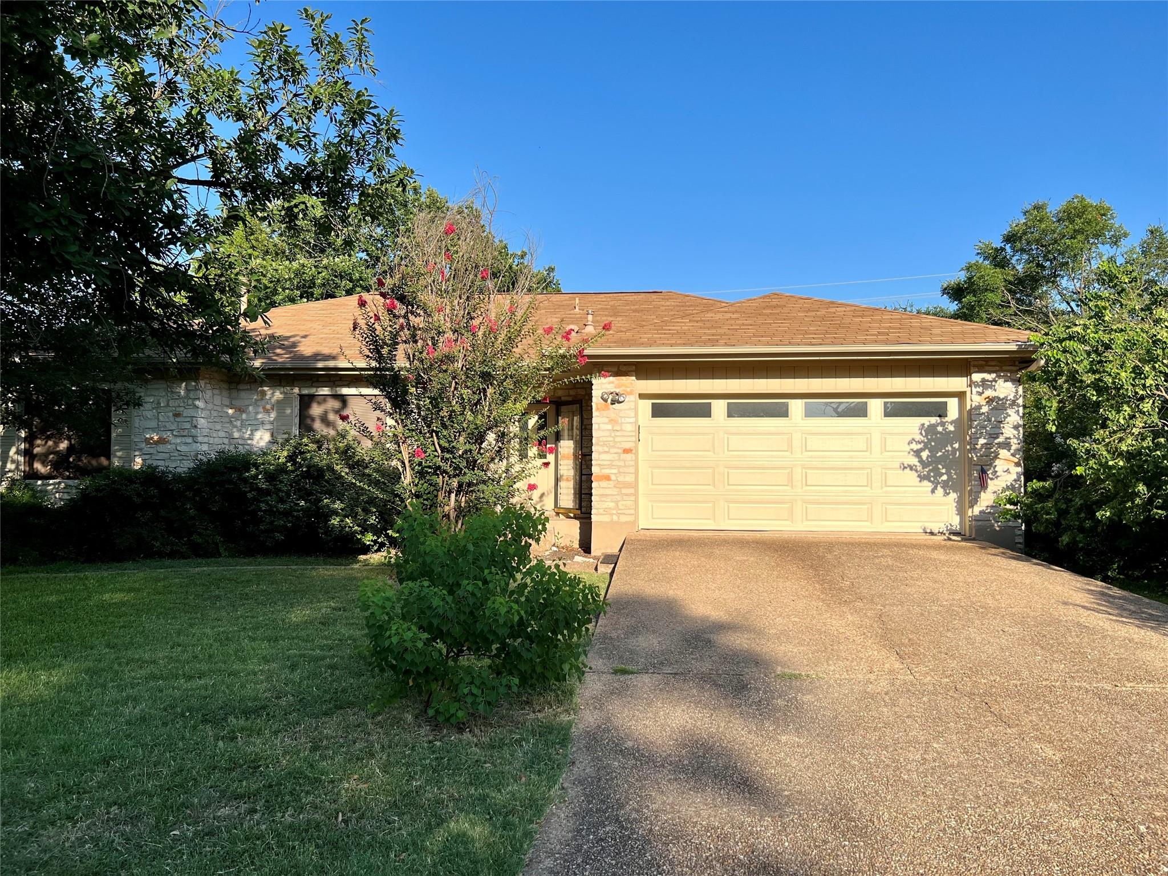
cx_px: 584
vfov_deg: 53.1
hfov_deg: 67.3
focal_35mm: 26
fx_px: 877
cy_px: 438
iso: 50
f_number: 1.5
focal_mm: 5.7
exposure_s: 1/3257
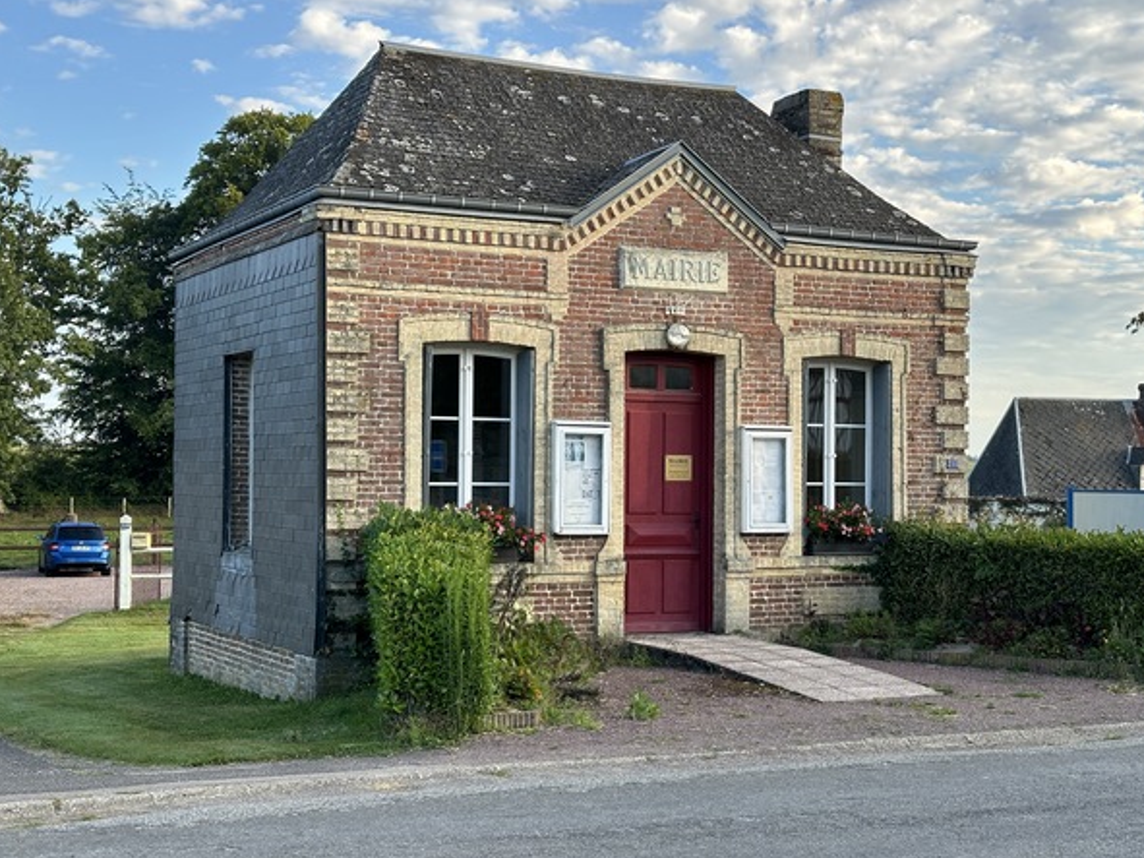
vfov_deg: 28.0
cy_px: 430
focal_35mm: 52
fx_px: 1718
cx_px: 612
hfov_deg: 36.8
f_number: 1.78
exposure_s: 1/564
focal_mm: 6.86
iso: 64
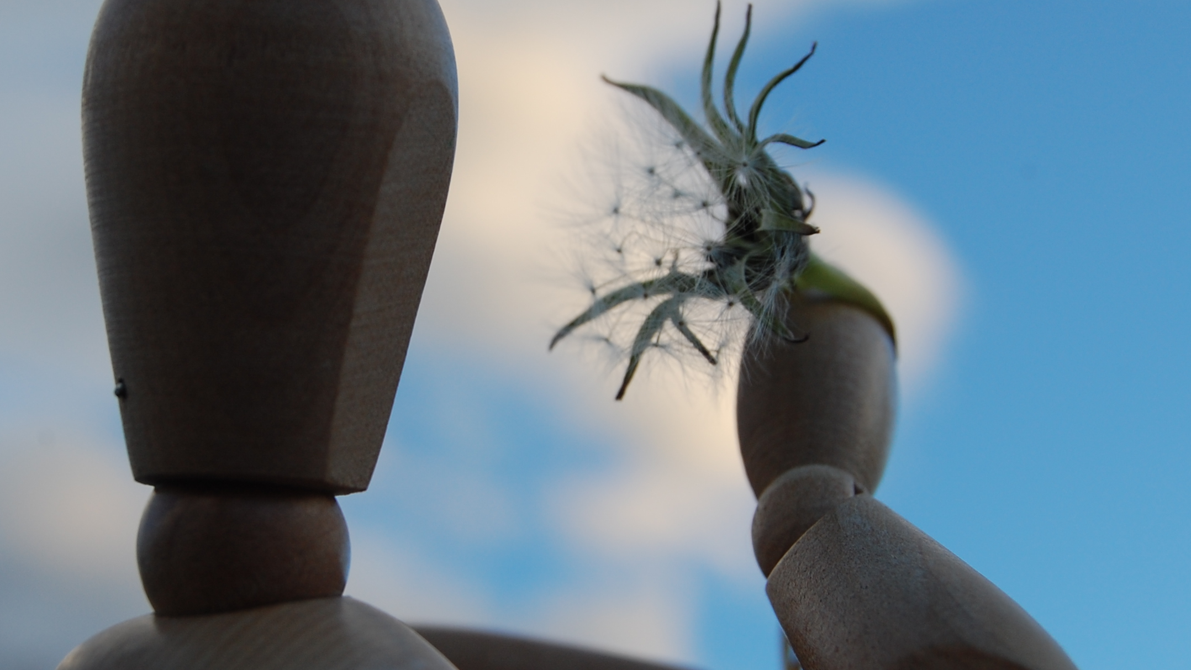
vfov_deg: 13.2
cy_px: 325
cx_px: 463
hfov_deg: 23.1
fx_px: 2906
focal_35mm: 92
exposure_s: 1/60
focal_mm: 42
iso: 200
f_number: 8
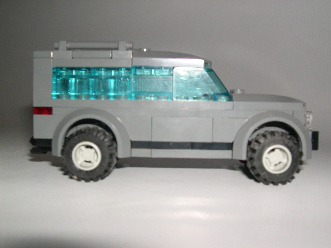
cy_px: 124
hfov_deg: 49.0
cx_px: 166
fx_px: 363
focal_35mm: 38
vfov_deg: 37.7
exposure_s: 1/60
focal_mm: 8
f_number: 7.6
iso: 100
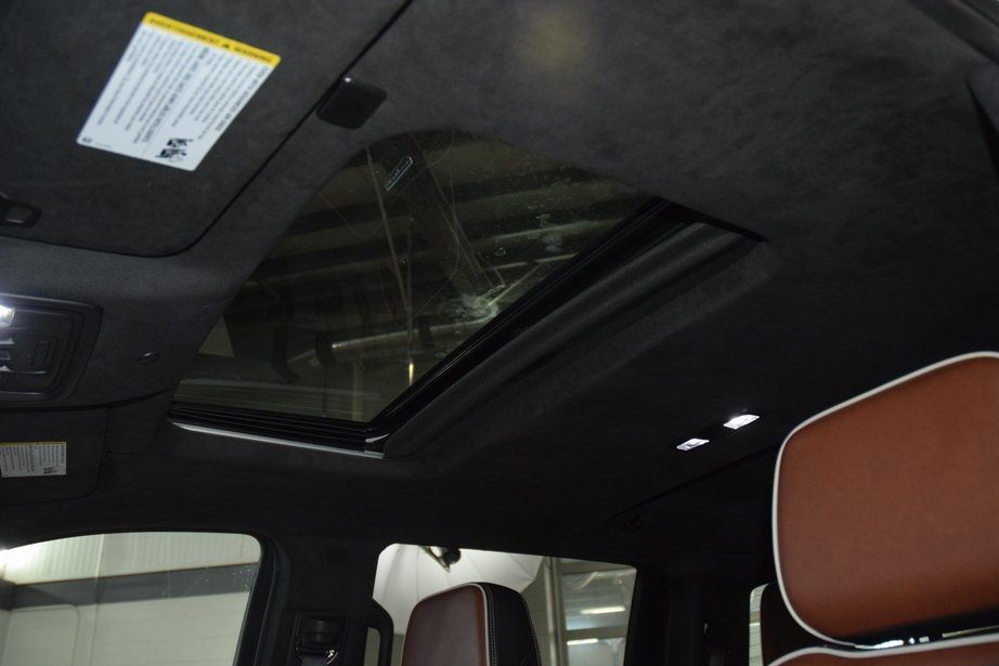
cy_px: 338
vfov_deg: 43.6
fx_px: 833
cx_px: 520
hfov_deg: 61.9
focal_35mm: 30
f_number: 3.5
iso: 1600
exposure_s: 1/100
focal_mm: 18
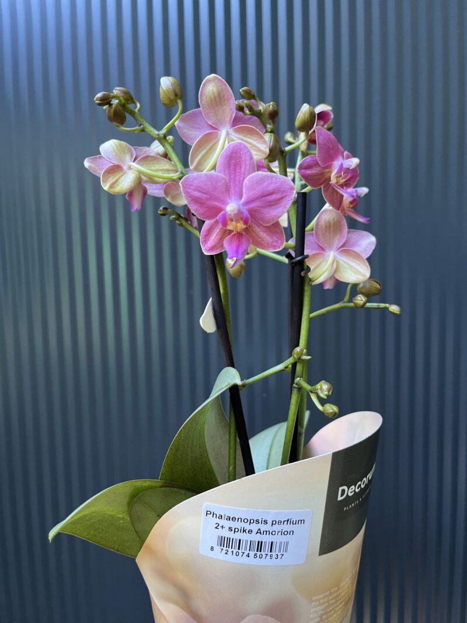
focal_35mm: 26
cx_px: 234
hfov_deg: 53.1
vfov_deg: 67.3
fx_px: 468
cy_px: 312
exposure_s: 1/60
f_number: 1.6
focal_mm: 5.1
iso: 160
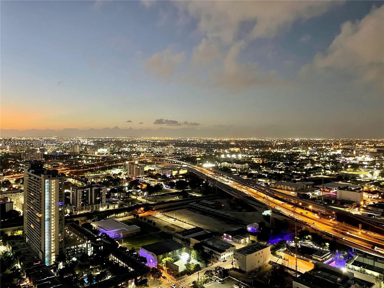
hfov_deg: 67.3
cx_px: 192
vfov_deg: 53.1
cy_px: 144
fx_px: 288
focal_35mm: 26
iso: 640
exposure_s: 1/30
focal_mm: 4.2
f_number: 1.6
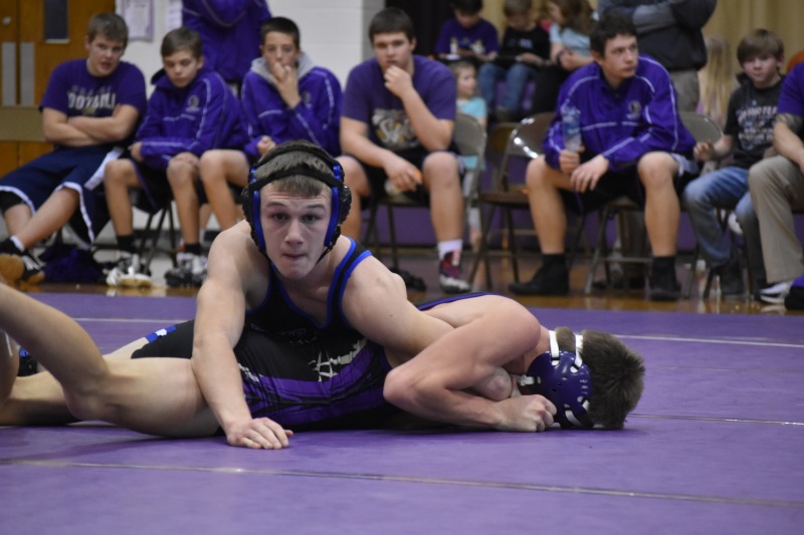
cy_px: 268
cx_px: 402
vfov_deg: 7.5
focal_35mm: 183
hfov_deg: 11.2
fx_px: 4086
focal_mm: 122
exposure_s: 1/125
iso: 3200
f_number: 4.8
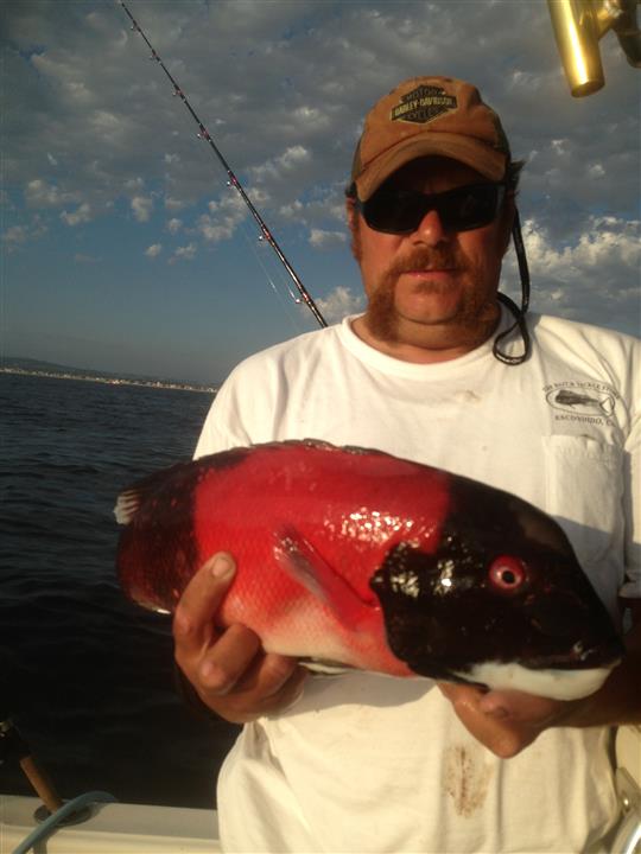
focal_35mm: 33
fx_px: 815
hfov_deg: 42.9
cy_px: 427
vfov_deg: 55.4
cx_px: 320
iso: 50
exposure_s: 1/2169
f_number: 2.4
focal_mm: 4.13
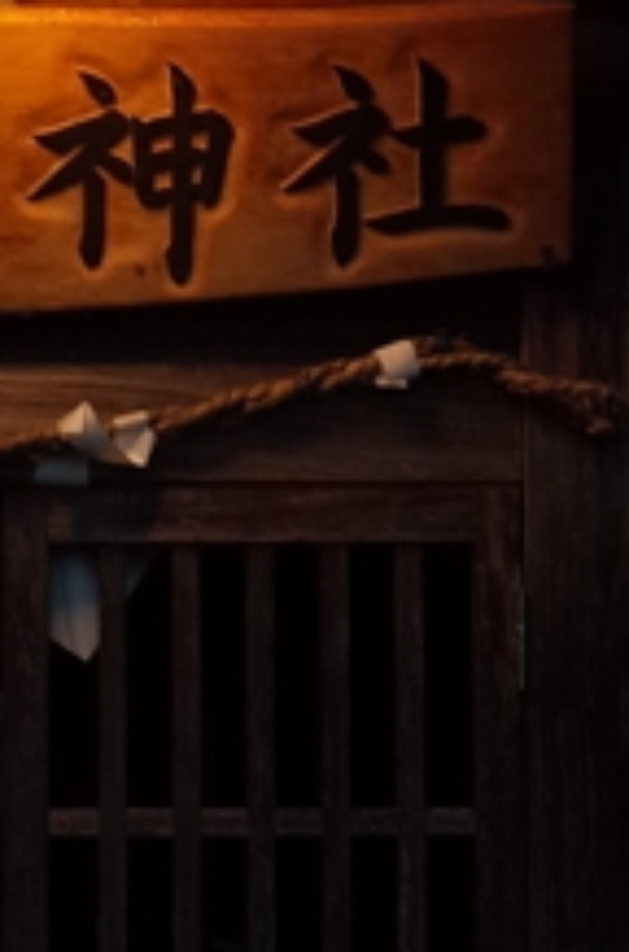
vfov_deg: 10.3
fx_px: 5249
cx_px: 9
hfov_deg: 6.8
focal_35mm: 199
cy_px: 96
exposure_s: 1/40
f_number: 2.8
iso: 140
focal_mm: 18.3
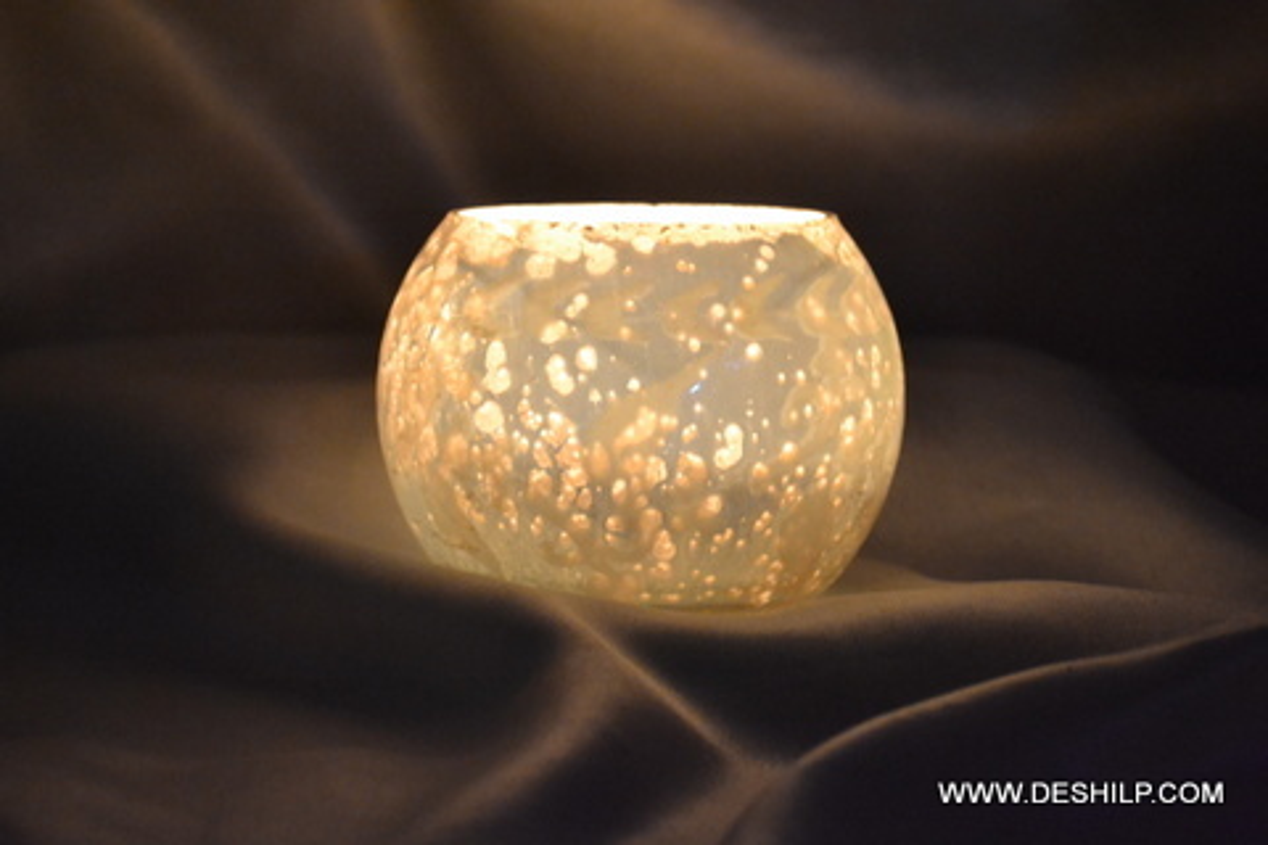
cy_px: 422
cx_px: 634
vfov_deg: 16.6
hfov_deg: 24.6
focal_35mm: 82
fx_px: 2906
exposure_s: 1/2.5
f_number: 5.6
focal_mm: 55
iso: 3200
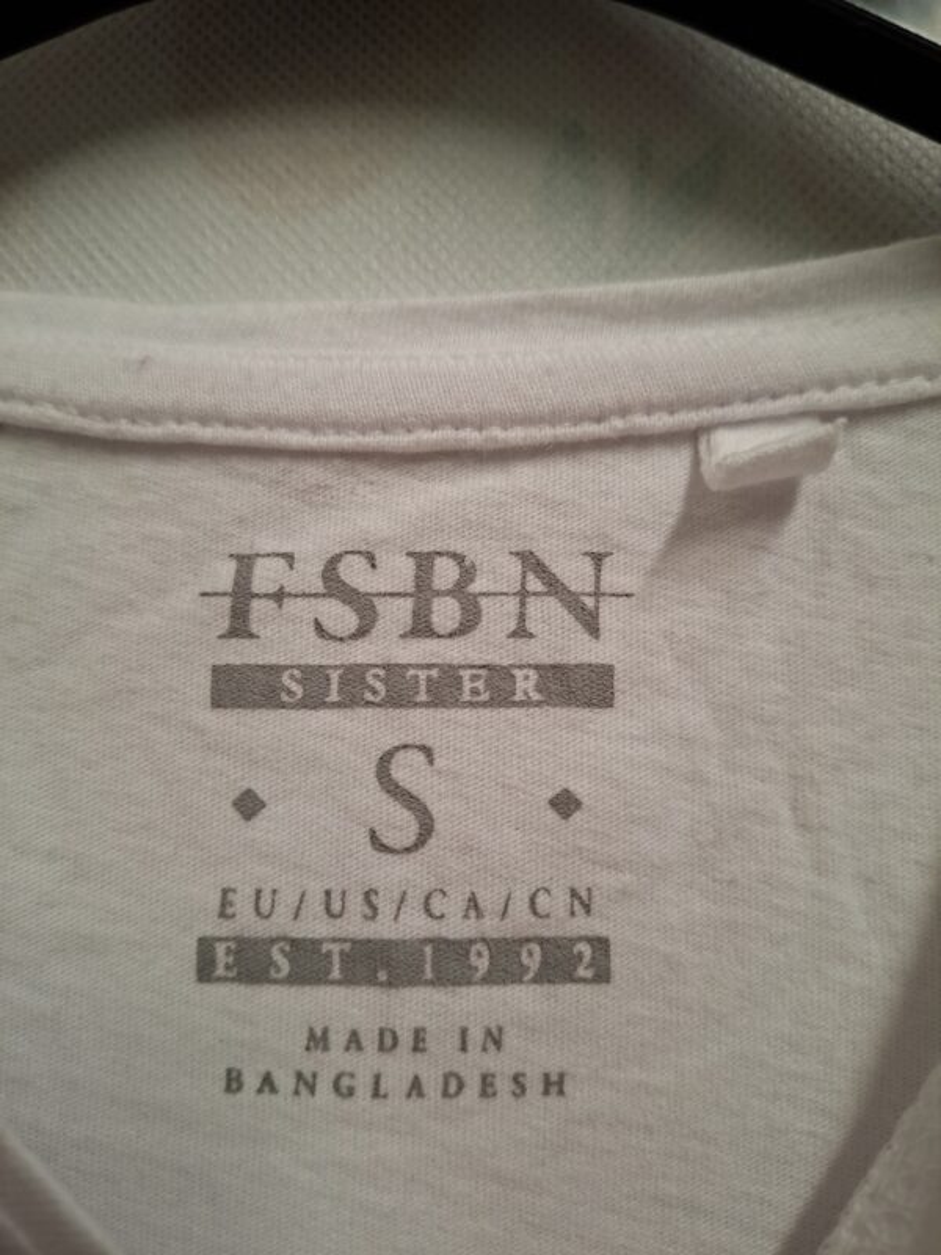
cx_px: 470
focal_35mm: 23
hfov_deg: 58.9
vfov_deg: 73.9
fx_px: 834
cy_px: 628
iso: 320
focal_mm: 5.54
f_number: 1.8
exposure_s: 1/50
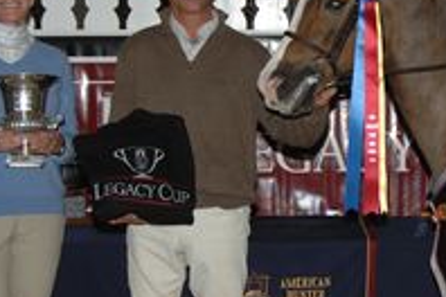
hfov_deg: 15.5
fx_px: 1618
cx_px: 421
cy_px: 84
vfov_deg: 10.5
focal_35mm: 131
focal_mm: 27
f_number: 4
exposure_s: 1/125
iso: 200
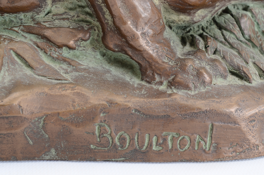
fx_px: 604
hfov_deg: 24.7
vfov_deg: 16.5
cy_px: 88
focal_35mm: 82
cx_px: 132
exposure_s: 1/80
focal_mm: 55
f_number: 10
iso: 250
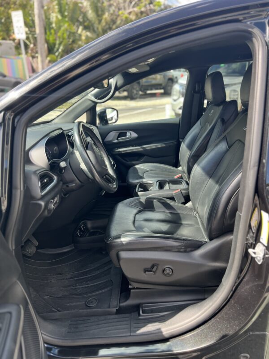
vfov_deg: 67.3
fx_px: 269
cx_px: 134
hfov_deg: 53.1
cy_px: 180
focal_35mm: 26
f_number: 1.5
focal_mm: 5.7
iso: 50
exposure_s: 1/513
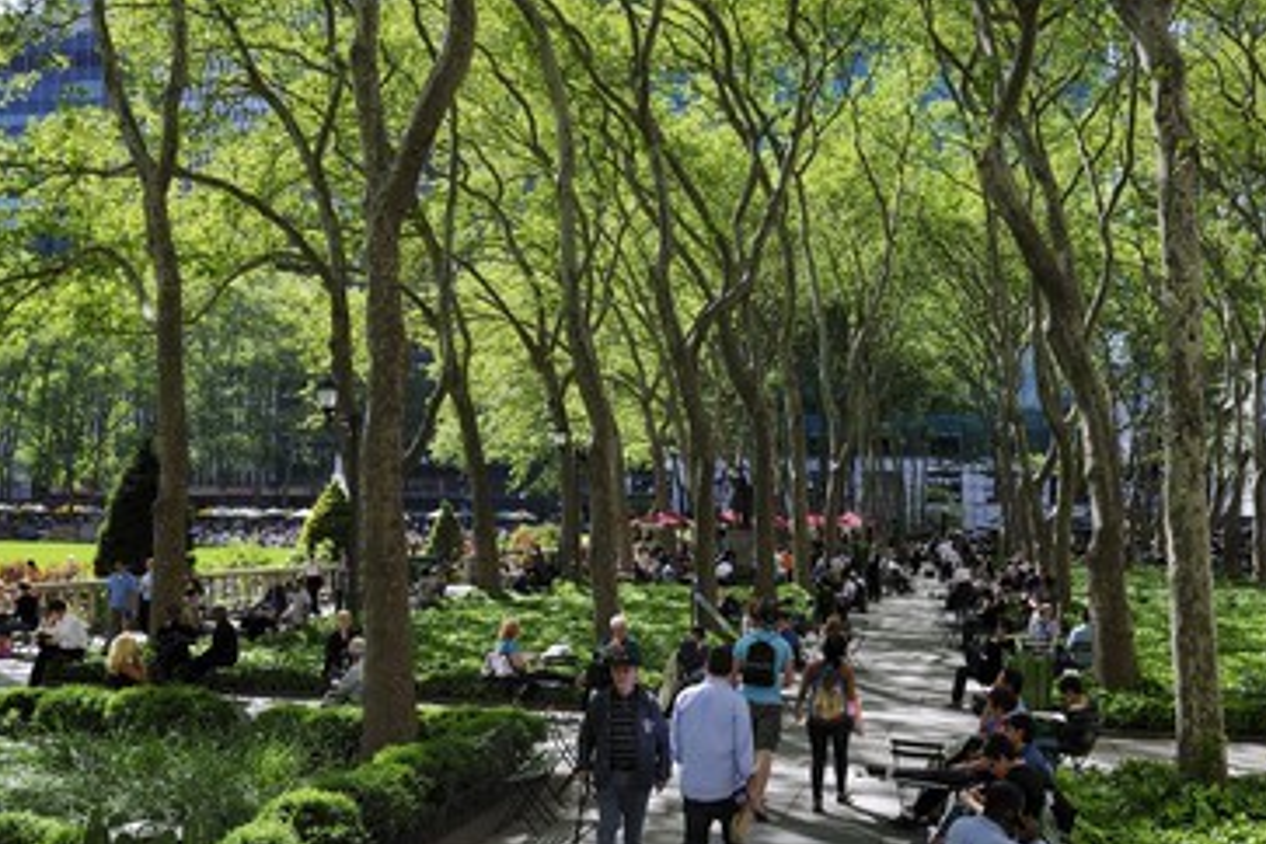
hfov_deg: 51.9
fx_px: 1301
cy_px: 485
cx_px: 652
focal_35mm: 37
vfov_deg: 35.9
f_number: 6.3
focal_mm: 32
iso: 200
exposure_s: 1/160
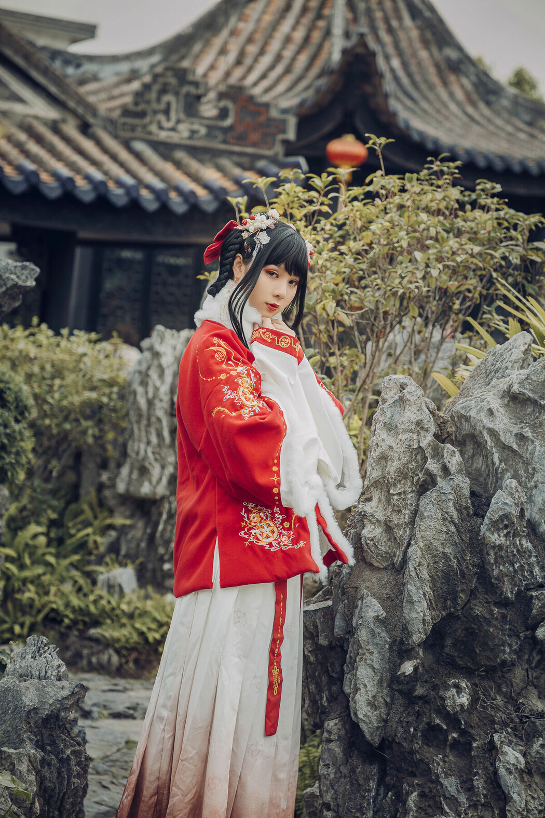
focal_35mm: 97
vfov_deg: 21.0
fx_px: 2203
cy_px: 409
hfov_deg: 14.1
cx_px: 272
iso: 320
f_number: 4
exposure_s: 1/125
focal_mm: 97
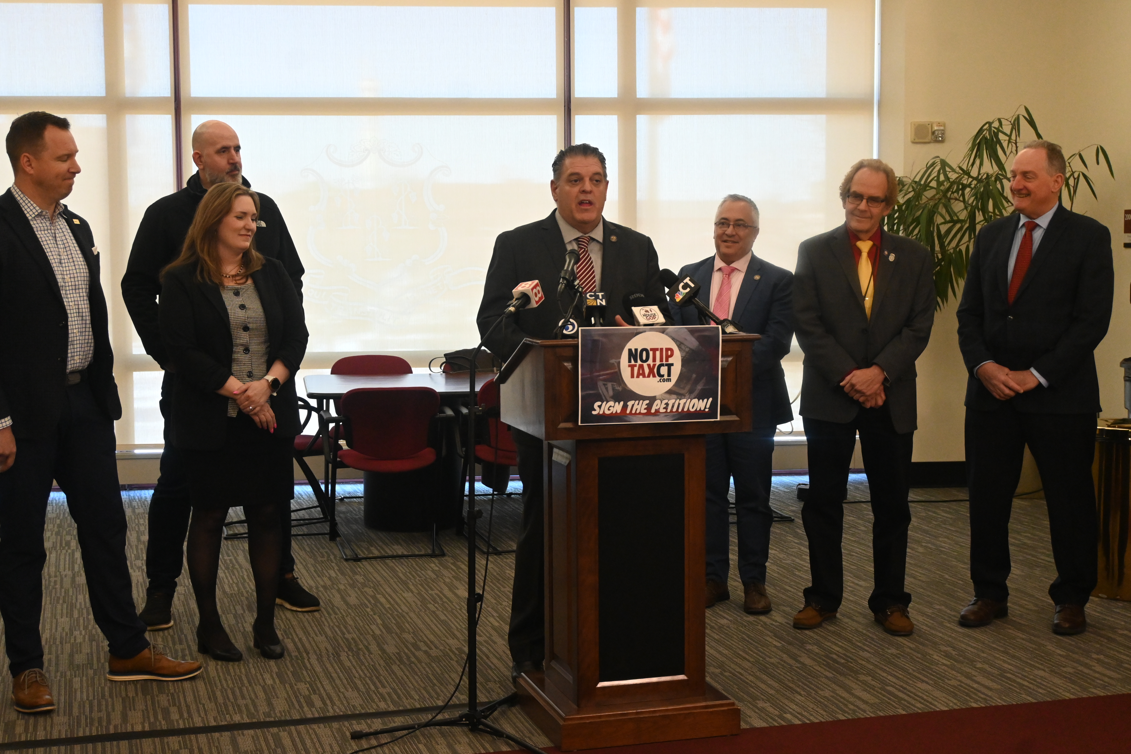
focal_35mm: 50
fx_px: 1555
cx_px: 566
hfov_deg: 40.0
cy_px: 377
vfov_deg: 27.3
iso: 2800
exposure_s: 1/125
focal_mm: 33
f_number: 5
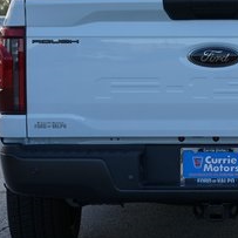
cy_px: 72
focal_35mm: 169
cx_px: 213
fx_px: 1315
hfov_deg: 10.3
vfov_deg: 10.3
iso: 100
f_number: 8
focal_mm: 63
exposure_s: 1/125
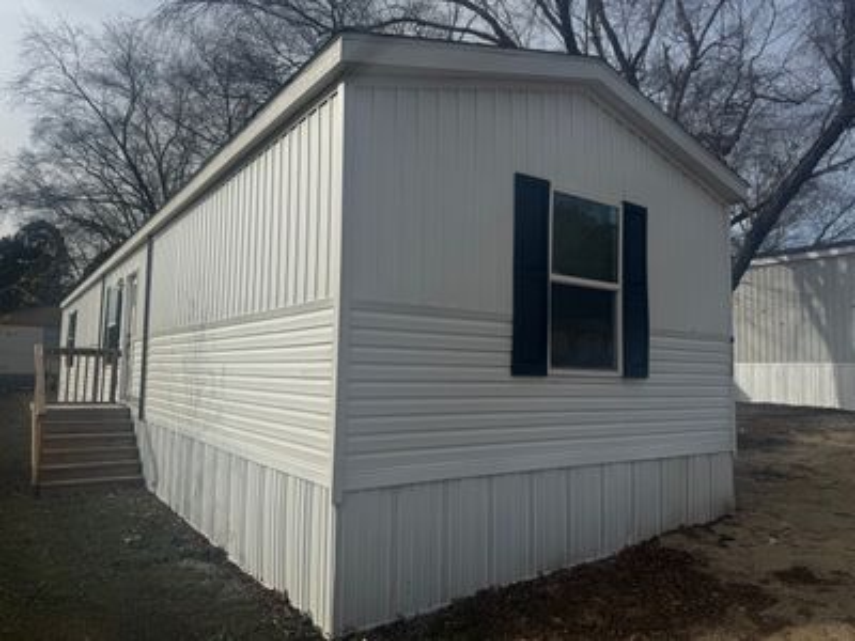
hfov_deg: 71.6
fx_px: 593
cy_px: 320
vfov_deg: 56.8
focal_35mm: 24
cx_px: 428
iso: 80
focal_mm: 6.76
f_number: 1.78
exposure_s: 1/5348
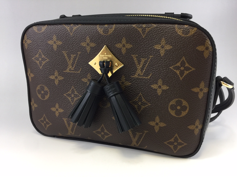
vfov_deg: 48.2
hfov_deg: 61.7
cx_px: 118
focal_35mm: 29
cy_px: 88
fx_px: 199
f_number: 2.2
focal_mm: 4.15
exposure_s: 1/30
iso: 32
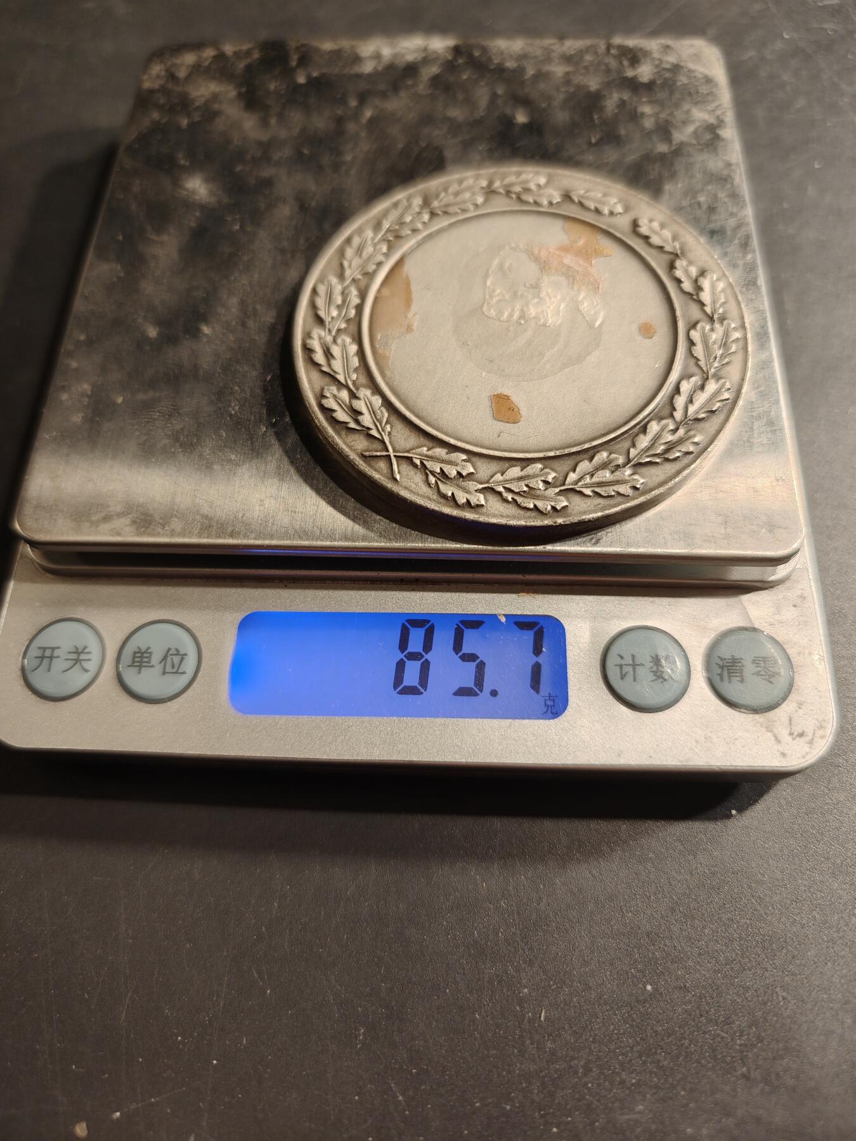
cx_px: 428
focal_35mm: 23
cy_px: 570
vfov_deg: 73.9
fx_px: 758
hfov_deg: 58.9
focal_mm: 6.06
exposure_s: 1/100
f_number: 1.6
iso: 80
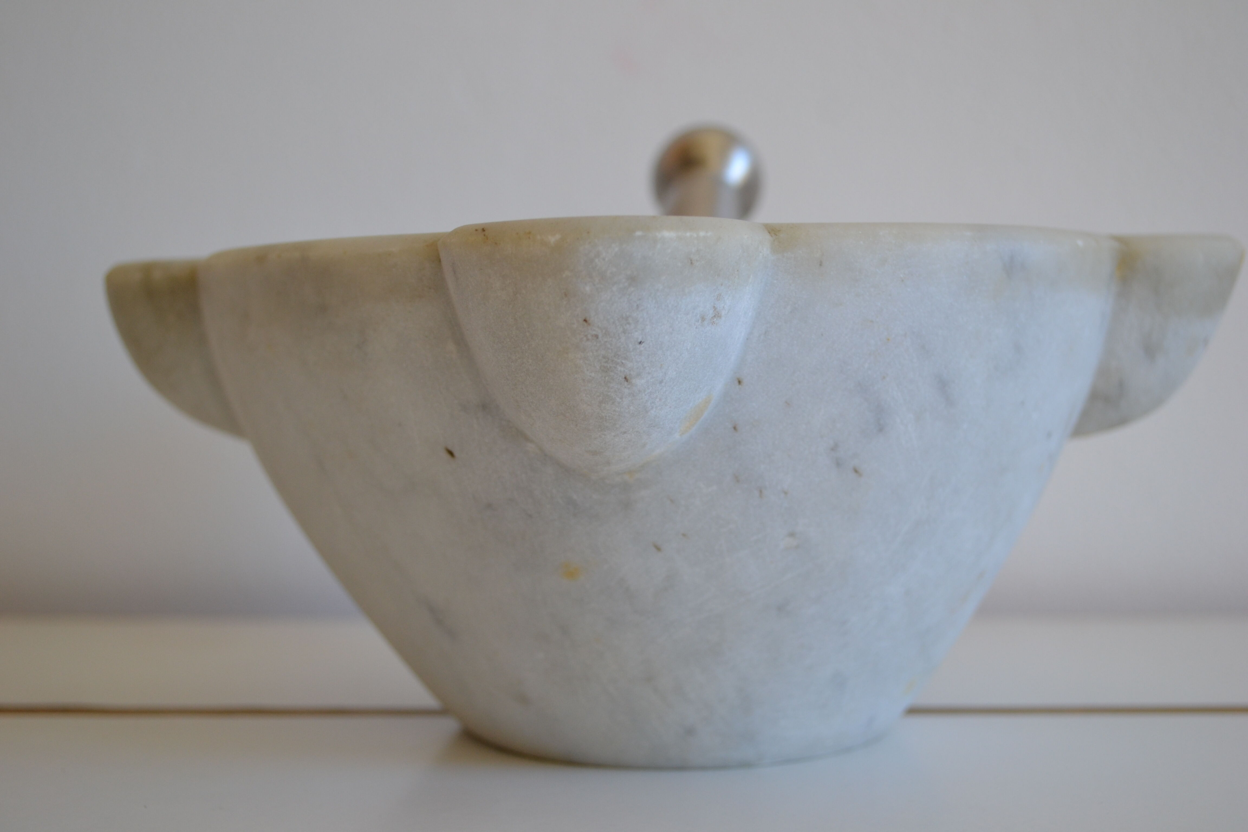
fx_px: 1768
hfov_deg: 38.9
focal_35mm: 51
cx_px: 624
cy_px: 416
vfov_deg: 26.5
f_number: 5
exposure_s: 1/50
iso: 400
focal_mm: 34
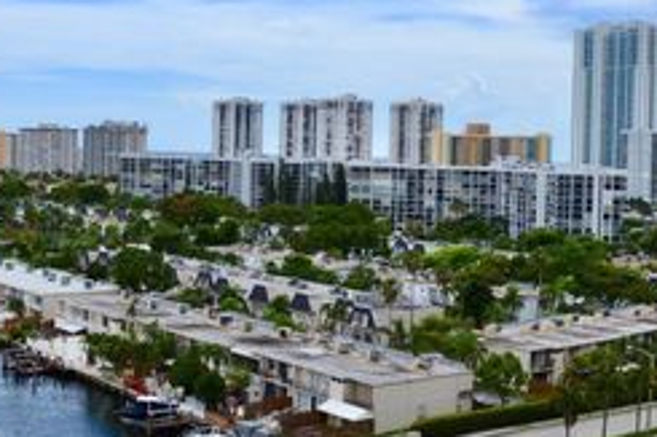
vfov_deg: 24.5
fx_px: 1003
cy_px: 178
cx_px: 290
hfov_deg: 36.2
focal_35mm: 55
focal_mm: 18
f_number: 8
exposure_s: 1/250
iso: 100
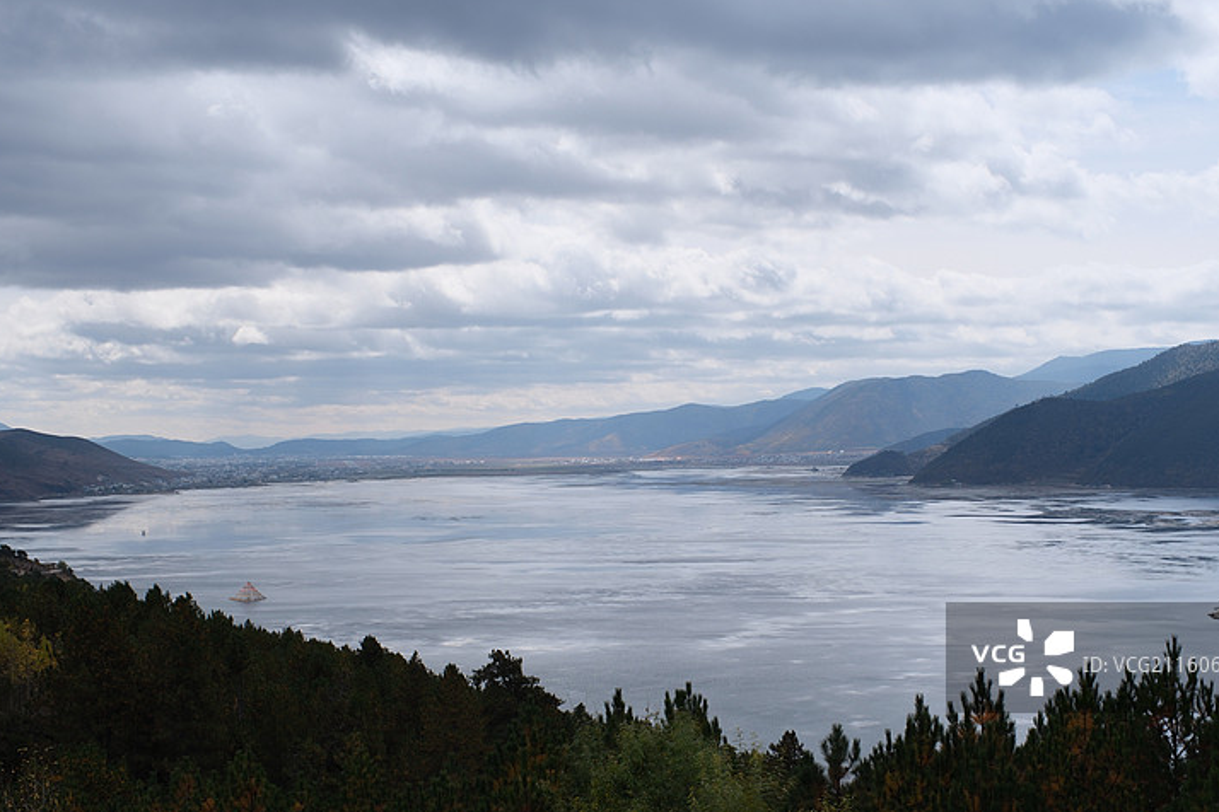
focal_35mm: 56
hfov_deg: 35.6
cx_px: 644
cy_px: 446
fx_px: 1896
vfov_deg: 24.2
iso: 125
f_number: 5.6
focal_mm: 33
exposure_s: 1/600
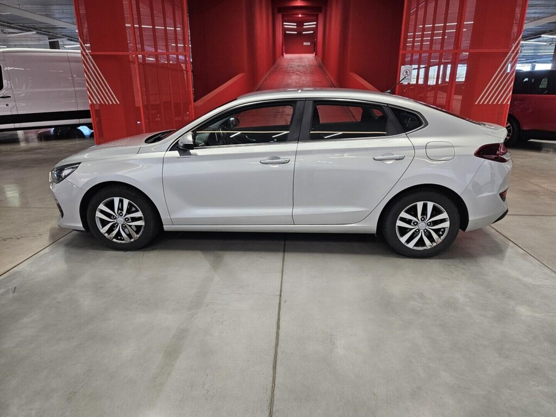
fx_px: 369
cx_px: 278
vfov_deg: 58.9
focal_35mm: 23
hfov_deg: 73.9
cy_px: 208
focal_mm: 5.4
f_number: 1.8
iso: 250
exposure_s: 1/142
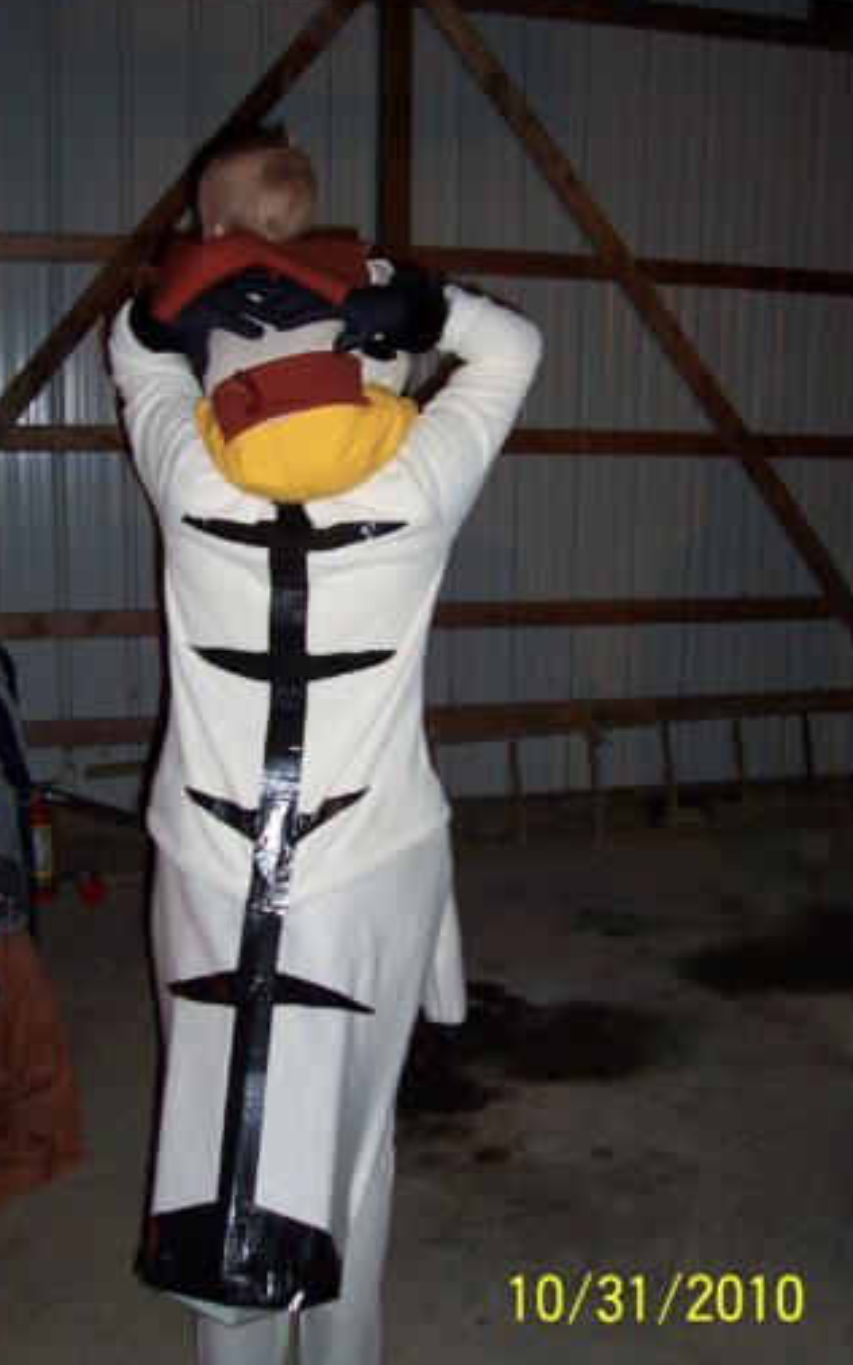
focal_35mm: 38
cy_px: 684
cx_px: 375
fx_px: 1414
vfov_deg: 51.6
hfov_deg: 33.5
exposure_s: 1/60
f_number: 2.7
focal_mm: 5.6
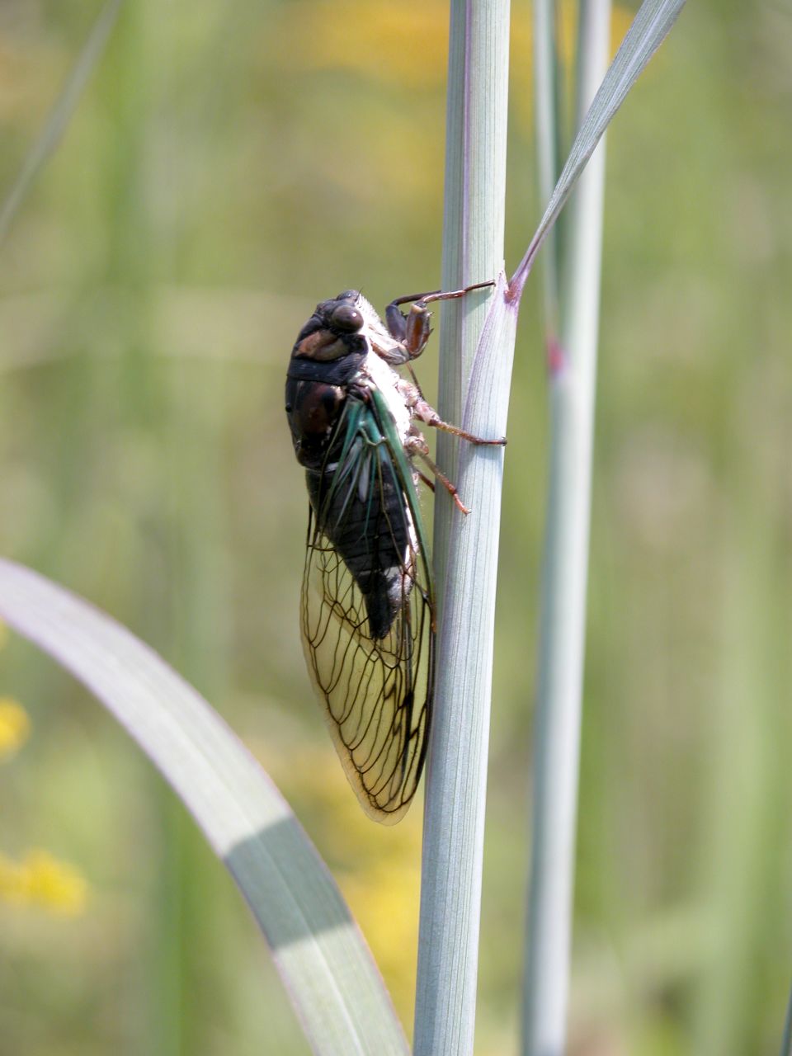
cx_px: 396
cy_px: 528
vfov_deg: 8.2
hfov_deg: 6.1
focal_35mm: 242
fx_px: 7382
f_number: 4.2
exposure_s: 1/493
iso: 100
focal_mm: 61.5
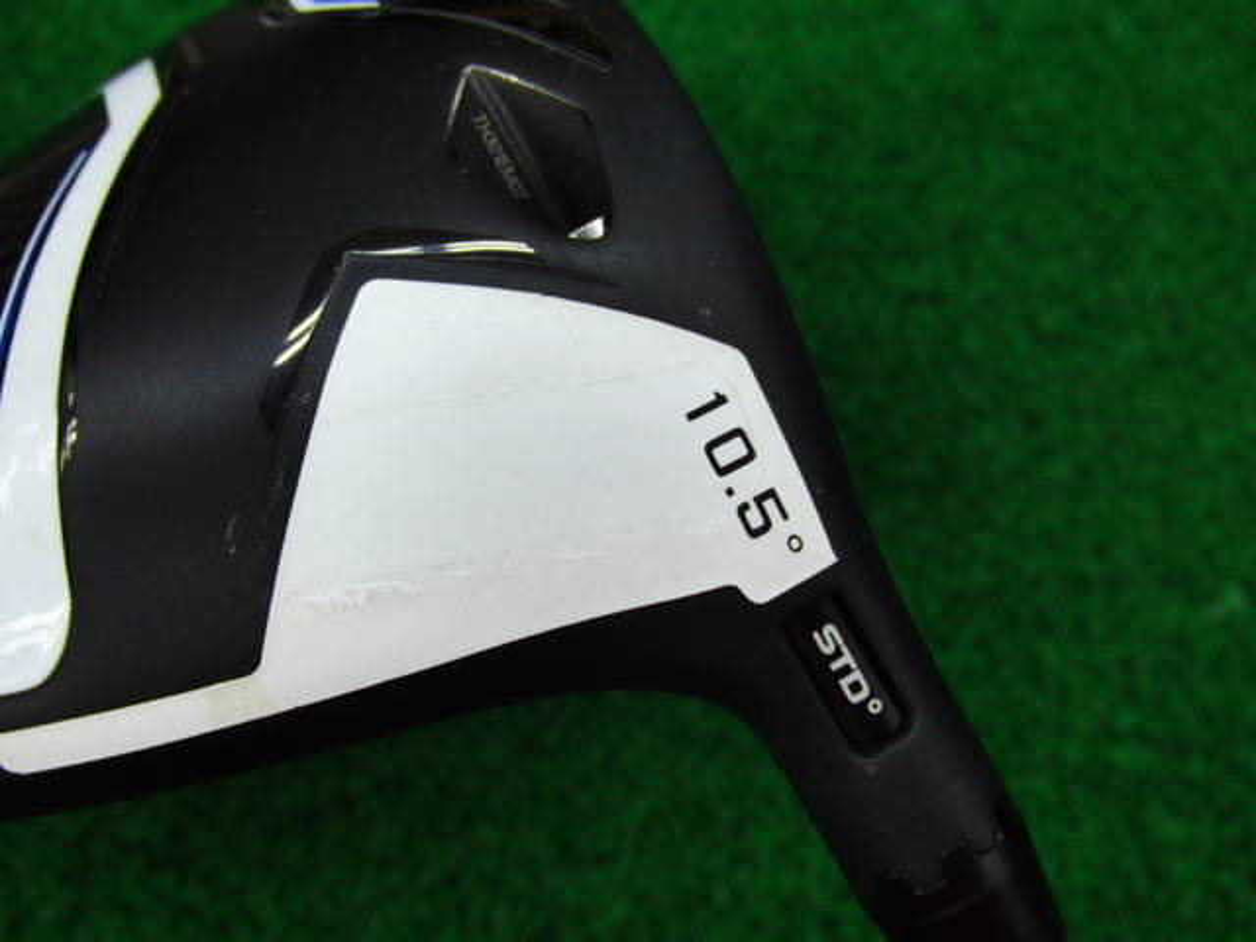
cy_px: 471
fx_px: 1343
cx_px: 628
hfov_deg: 50.1
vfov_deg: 38.7
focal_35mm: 37
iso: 250
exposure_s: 1/80
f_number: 3.6
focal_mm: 6.42
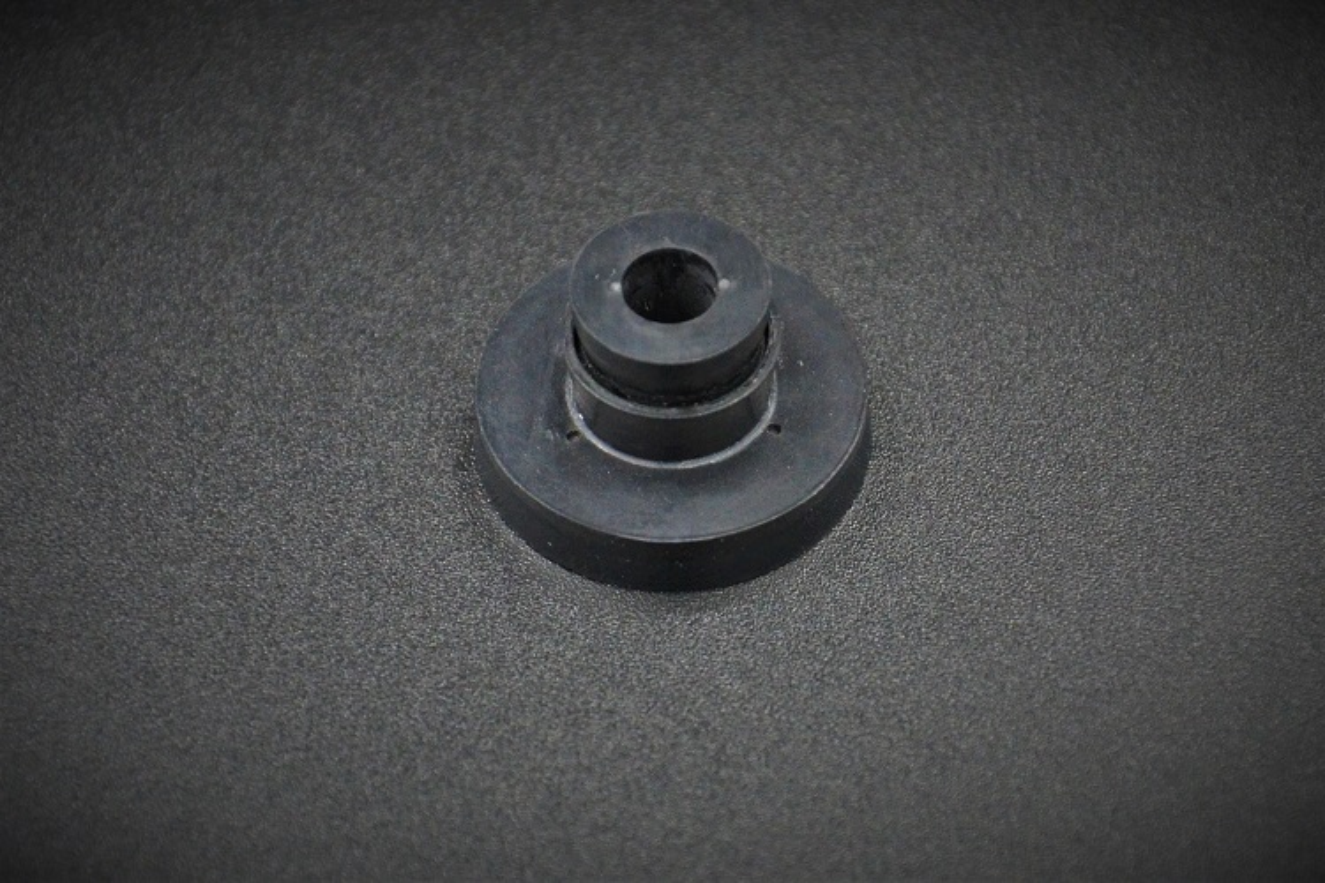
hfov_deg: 19.5
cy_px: 442
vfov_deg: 13.0
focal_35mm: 105
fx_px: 3864
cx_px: 662
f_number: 5.3
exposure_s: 1/25
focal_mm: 70
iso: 1600
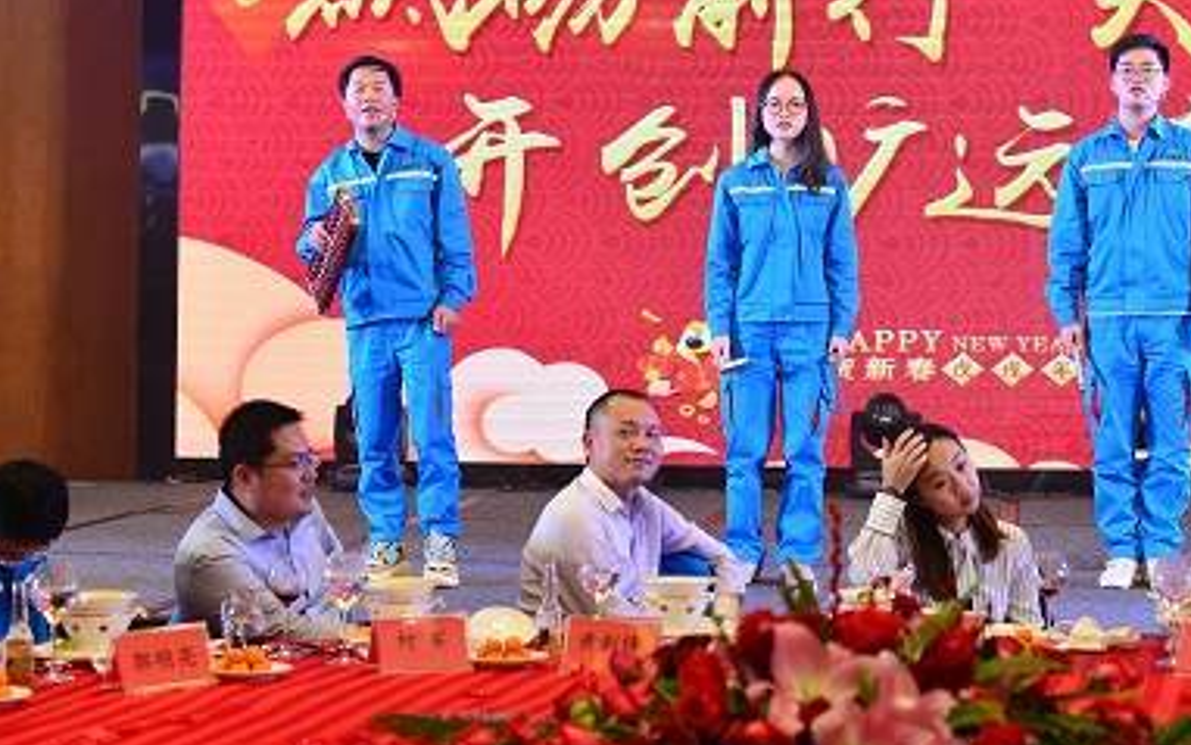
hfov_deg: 25.6
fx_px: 2597
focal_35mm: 80
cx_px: 857
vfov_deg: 16.2
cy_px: 190
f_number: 3.5
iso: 640
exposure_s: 1/320
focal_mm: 50
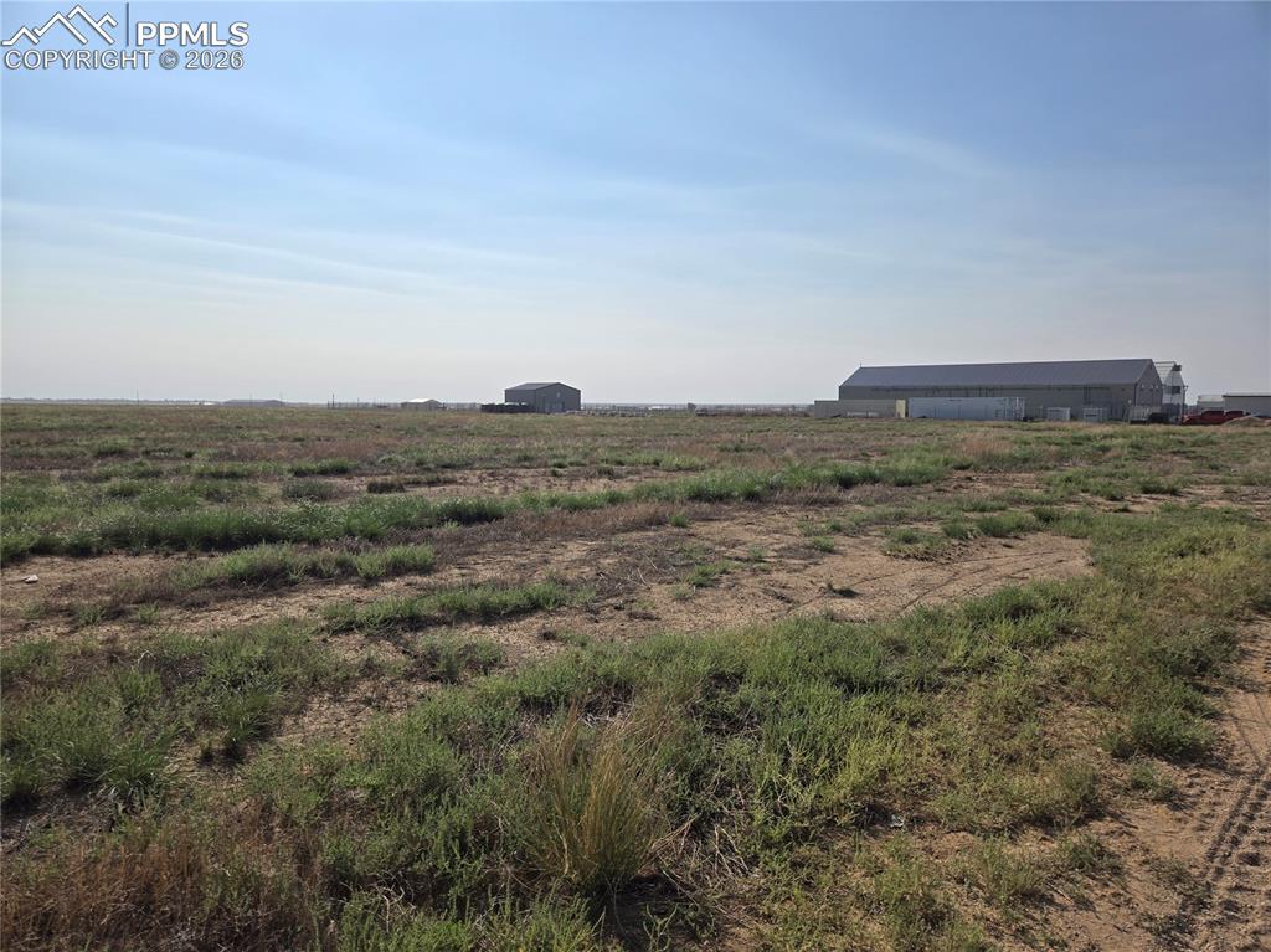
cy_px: 476
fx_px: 844
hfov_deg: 74.0
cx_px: 636
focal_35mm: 23
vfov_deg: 58.8
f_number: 1.8
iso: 25
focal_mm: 5.4
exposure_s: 1/3637
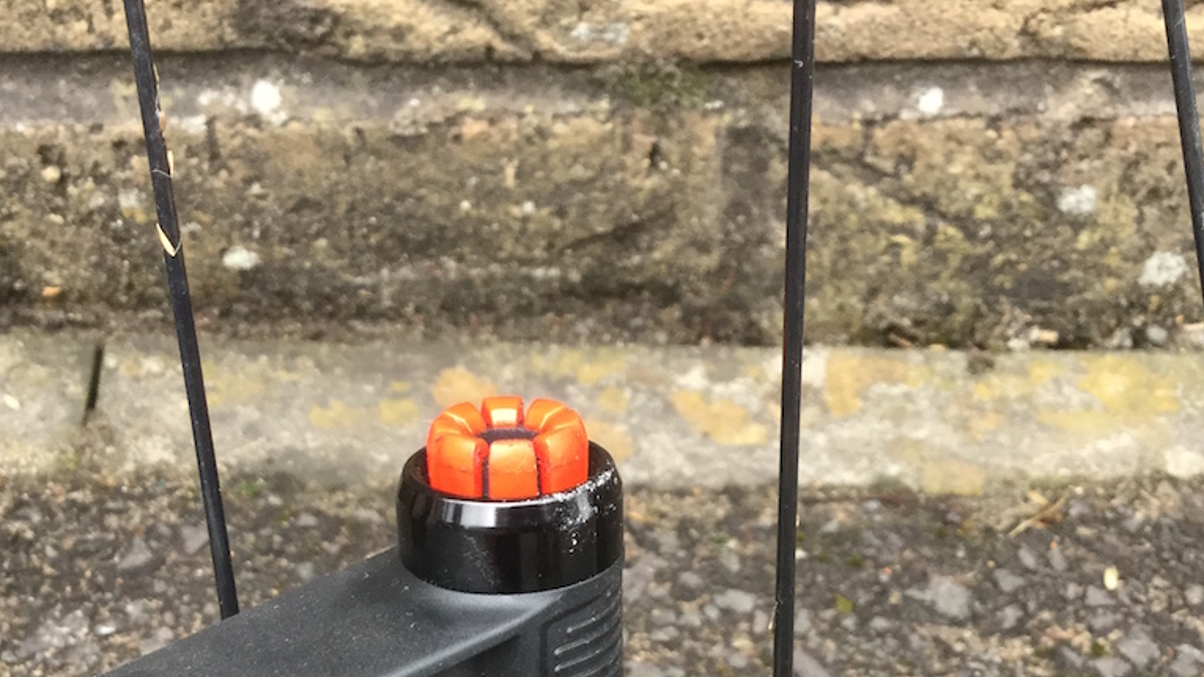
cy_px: 608
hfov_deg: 39.1
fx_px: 1692
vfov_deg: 22.1
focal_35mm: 53
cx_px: 546
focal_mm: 3.3
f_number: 2.4
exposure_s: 1/33
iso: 40
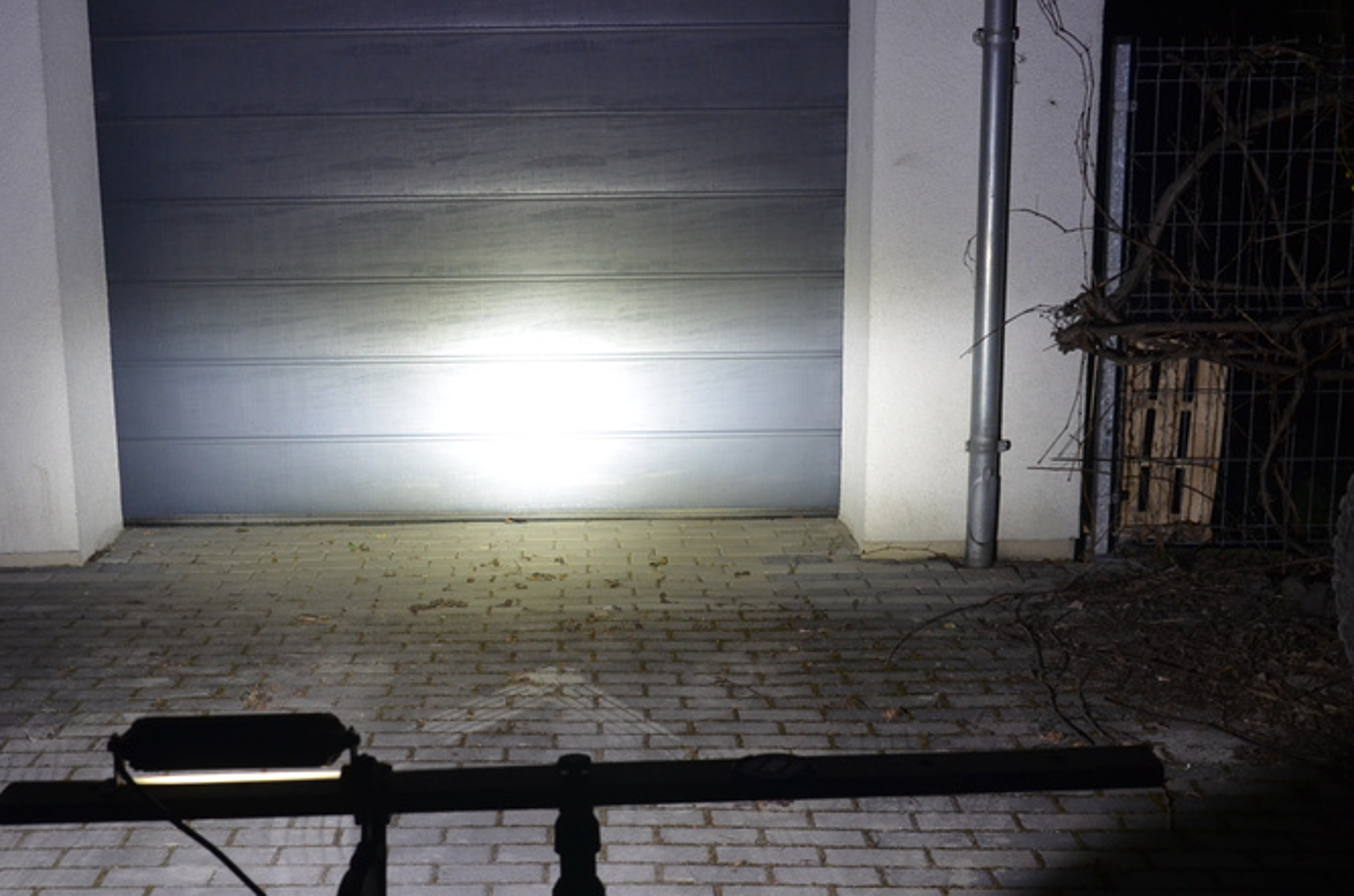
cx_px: 587
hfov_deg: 36.9
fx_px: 2026
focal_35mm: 54
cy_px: 656
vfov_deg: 24.7
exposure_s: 1/6
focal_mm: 24
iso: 800
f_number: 5.6
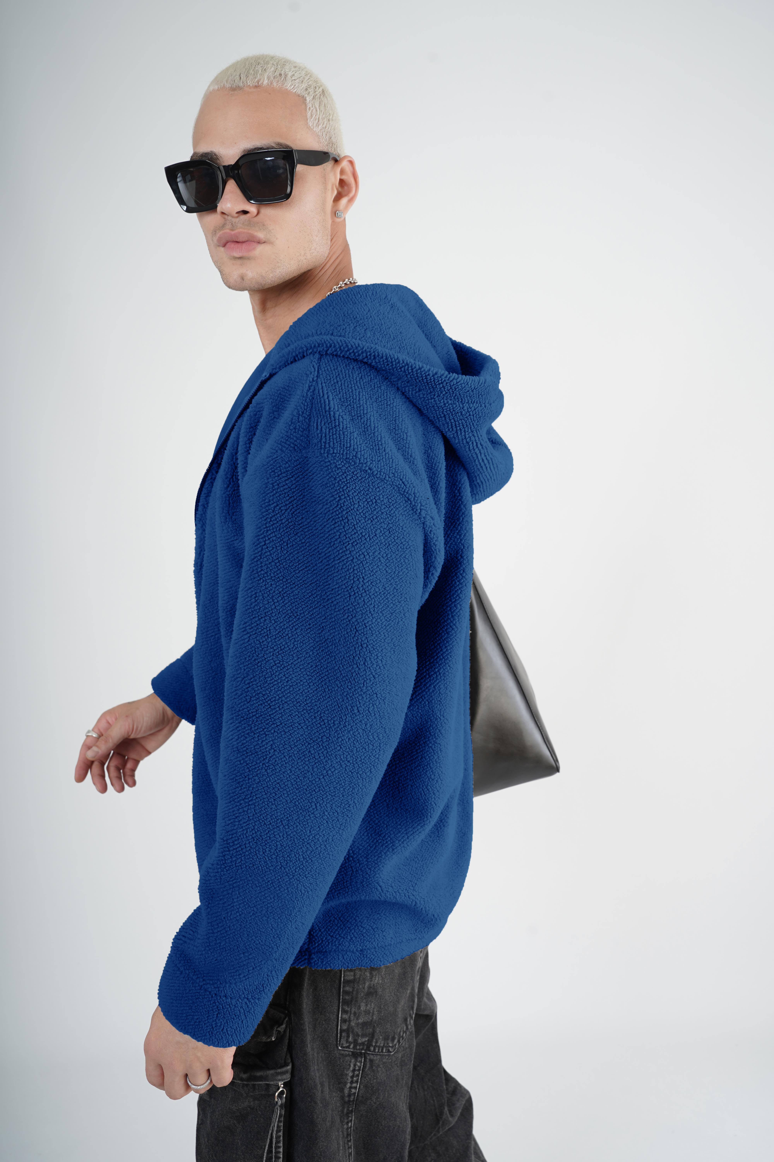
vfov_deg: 55.8
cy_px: 581
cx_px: 387
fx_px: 1096
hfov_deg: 38.9
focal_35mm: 34
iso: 200
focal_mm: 34
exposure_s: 1/160
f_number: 8
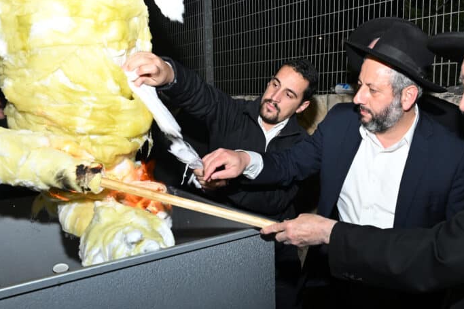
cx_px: 292
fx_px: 464
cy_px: 162
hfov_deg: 52.5
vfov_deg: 36.8
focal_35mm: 36
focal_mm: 24
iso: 1600
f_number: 8
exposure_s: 1/125
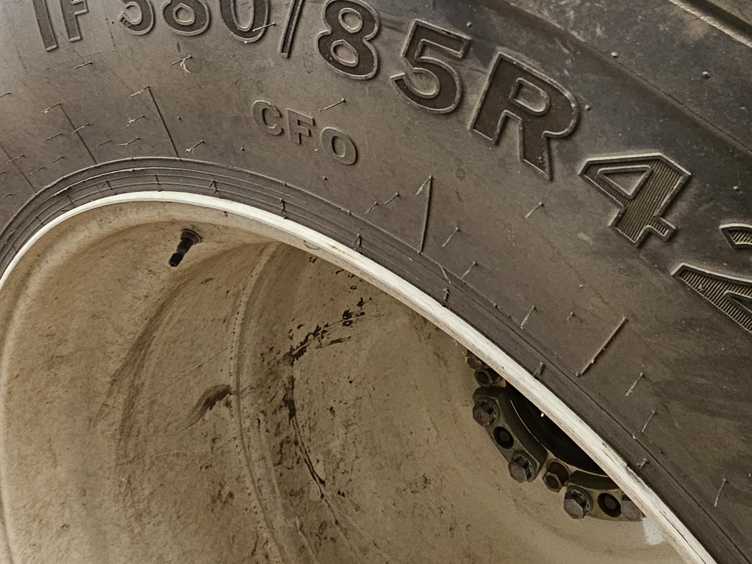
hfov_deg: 56.1
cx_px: 476
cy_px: 53
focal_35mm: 32
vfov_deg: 40.7
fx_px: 695
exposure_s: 1/60
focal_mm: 2.2
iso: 250
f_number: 2.2
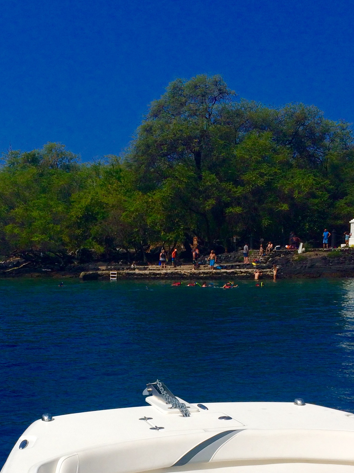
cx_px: 109
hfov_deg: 28.3
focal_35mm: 51
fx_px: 695
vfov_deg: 36.3
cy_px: 373
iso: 32
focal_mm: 4.15
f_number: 2.2
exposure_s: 1/6849
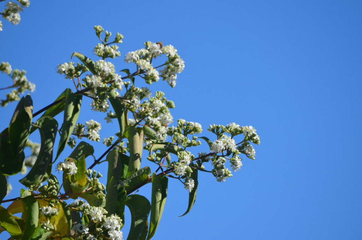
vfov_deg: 3.0
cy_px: 120
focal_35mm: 450
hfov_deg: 4.6
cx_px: 181
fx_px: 4515
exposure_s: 1/800
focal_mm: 300
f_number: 7.1
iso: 200
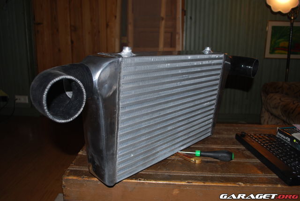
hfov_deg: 61.9
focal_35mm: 30
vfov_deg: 43.7
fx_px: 250
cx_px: 150
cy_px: 100
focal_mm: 20
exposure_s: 1/60
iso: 200
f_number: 3.8
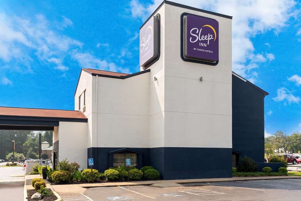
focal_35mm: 31
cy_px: 100
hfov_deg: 60.3
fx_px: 259
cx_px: 150
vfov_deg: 42.4
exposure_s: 1/1250
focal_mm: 31
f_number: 8
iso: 800
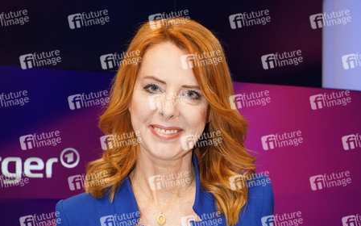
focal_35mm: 39
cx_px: 180
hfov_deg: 50.4
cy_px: 120
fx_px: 384
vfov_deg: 32.8
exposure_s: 1/125
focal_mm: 38
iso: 2000
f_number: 5.6
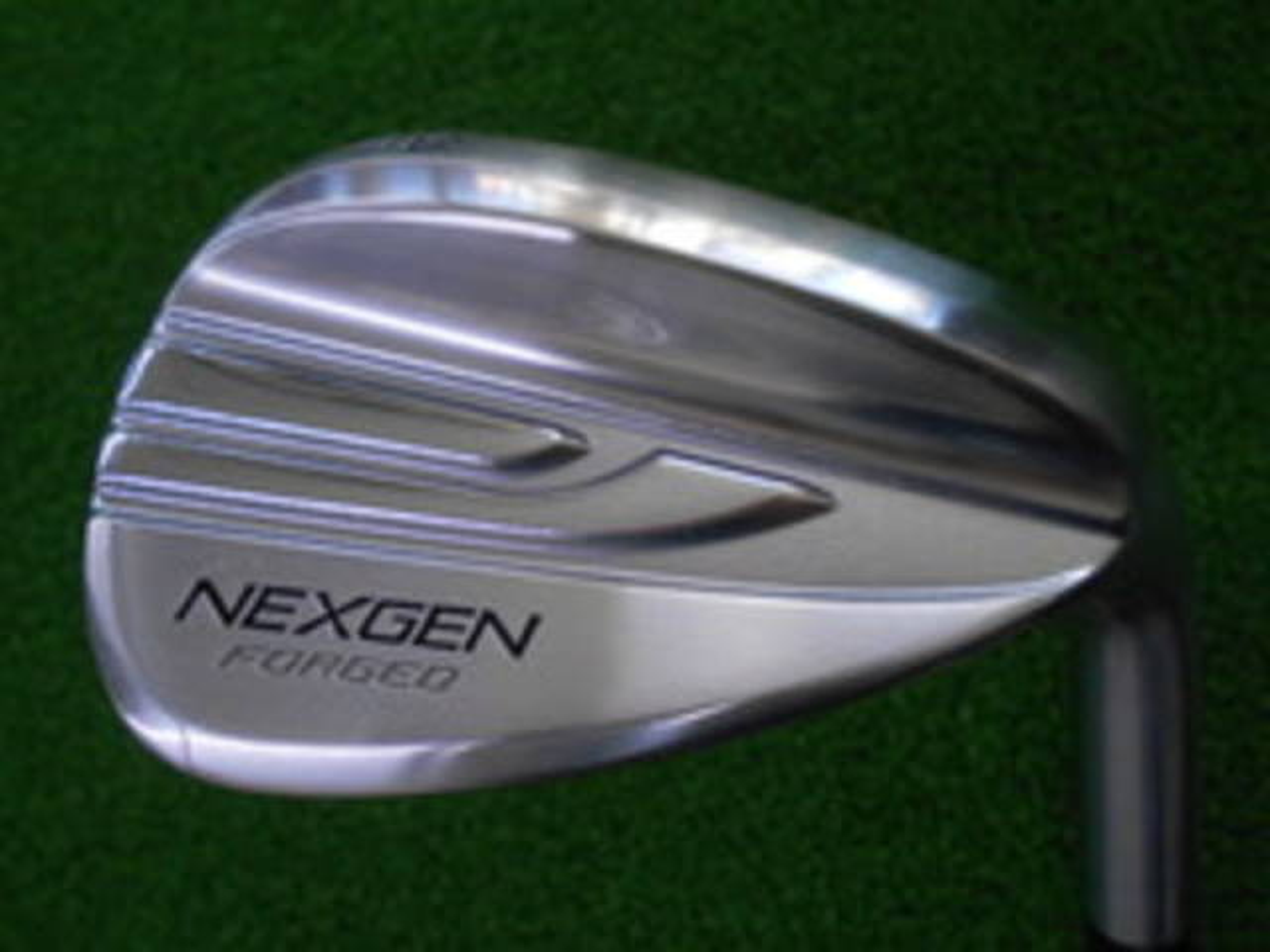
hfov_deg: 60.0
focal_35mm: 30
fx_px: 1101
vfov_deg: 46.8
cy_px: 476
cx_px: 635
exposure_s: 1/250
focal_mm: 5.1
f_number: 3.4
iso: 400
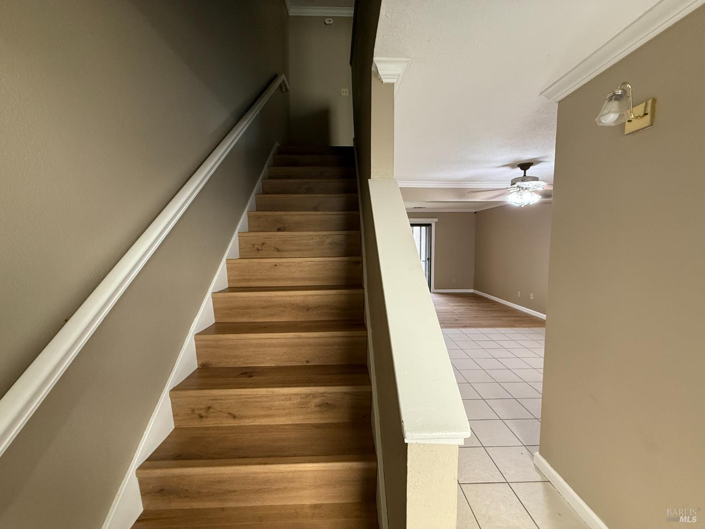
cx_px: 352
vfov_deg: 85.7
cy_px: 264
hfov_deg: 102.1
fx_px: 285
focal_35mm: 14
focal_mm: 2.22
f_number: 2.2
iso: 250
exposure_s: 1/60
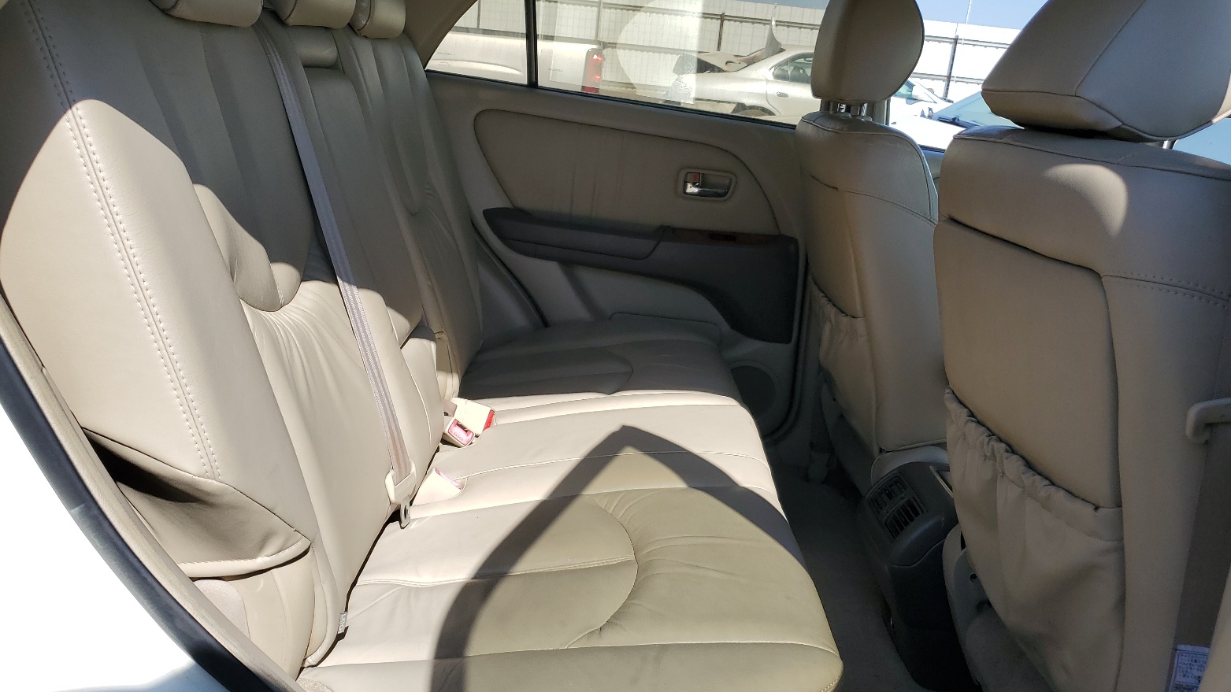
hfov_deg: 66.1
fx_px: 947
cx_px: 612
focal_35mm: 29
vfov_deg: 40.2
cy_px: 365
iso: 50
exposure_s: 1/2500
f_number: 1.5
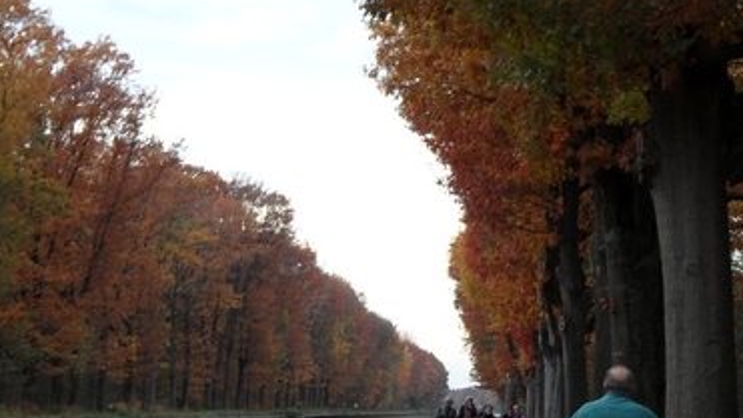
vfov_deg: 13.6
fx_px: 1734
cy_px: 396
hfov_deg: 24.2
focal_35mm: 88
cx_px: 328
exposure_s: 1/125
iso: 100
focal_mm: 8.2
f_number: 3.8
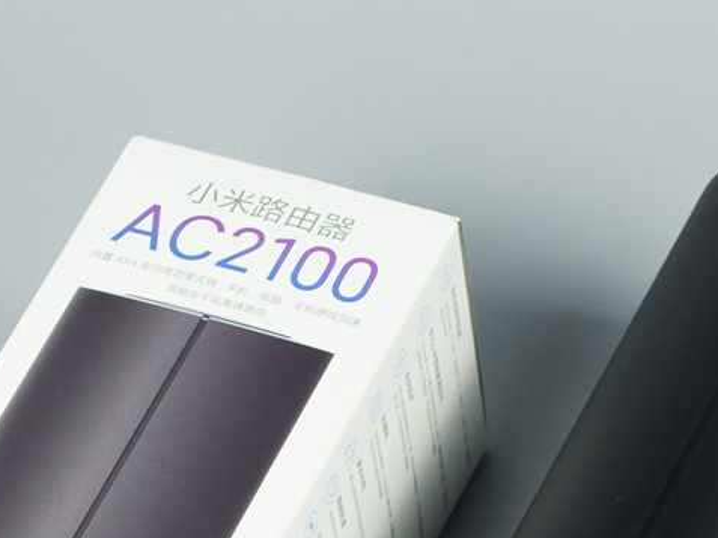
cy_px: 650
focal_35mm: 231
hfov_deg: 8.5
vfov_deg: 6.4
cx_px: 631
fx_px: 4788
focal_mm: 43
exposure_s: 1/80
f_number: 3.5
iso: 320
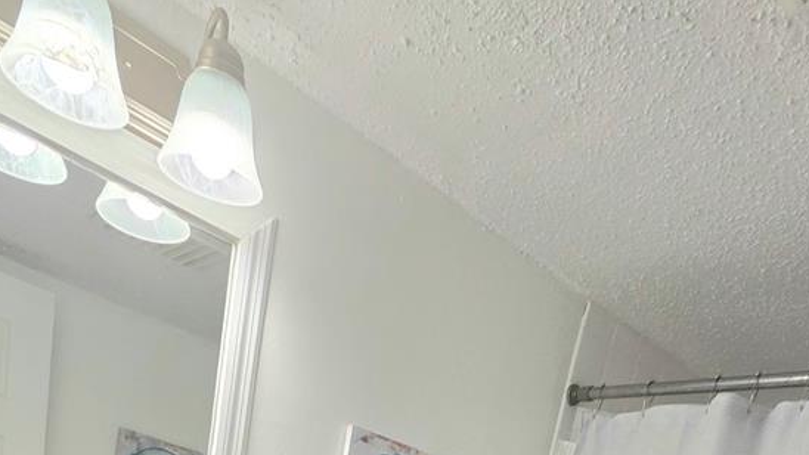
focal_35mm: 31
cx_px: 396
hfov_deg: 62.6
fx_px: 665
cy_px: 787
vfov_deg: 23.3
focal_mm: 2.2
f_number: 2.2
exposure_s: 1/120
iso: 50
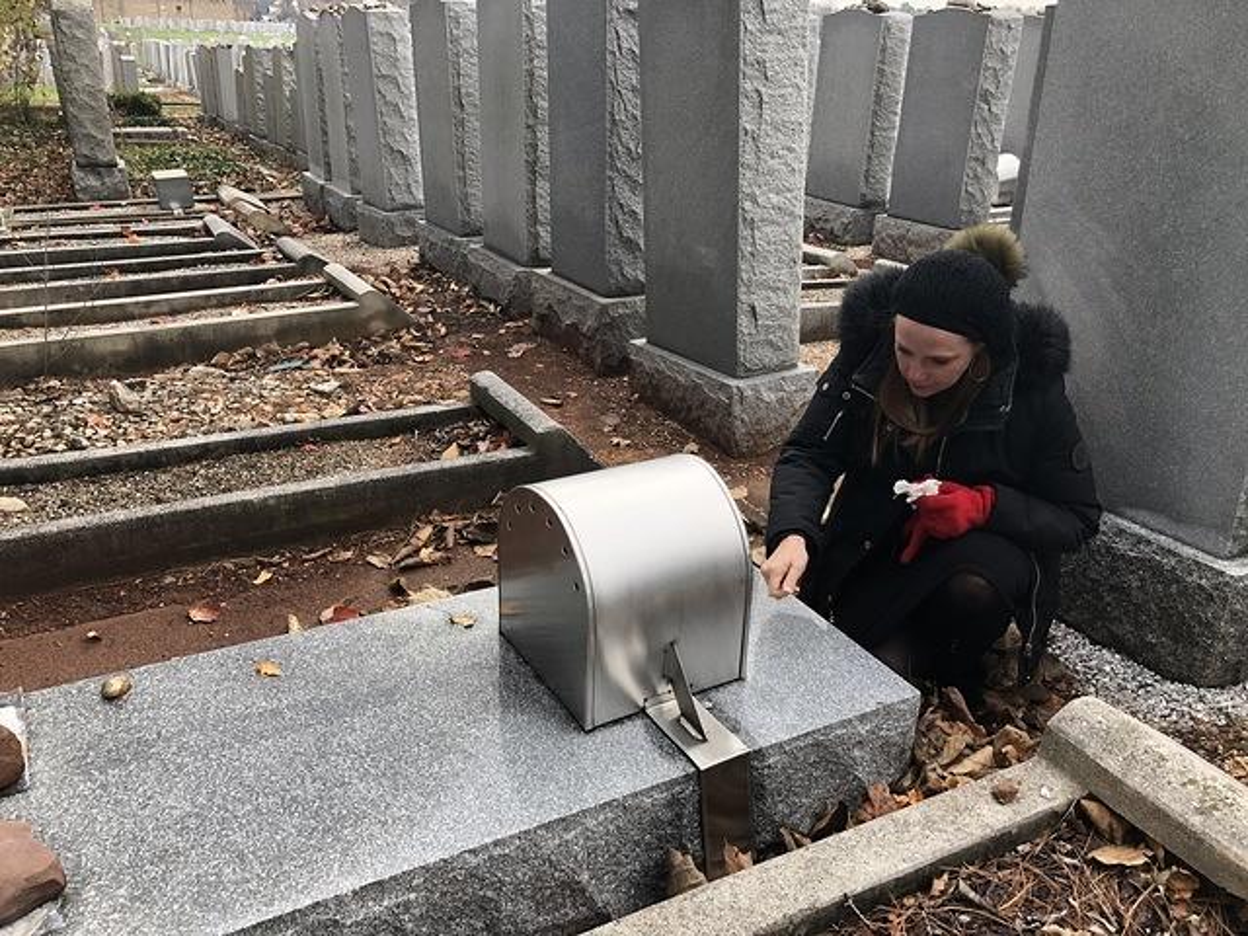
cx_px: 624
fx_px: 1046
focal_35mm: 29
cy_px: 468
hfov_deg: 61.7
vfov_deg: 48.2
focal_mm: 3.99
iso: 20
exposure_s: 1/134
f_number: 1.8
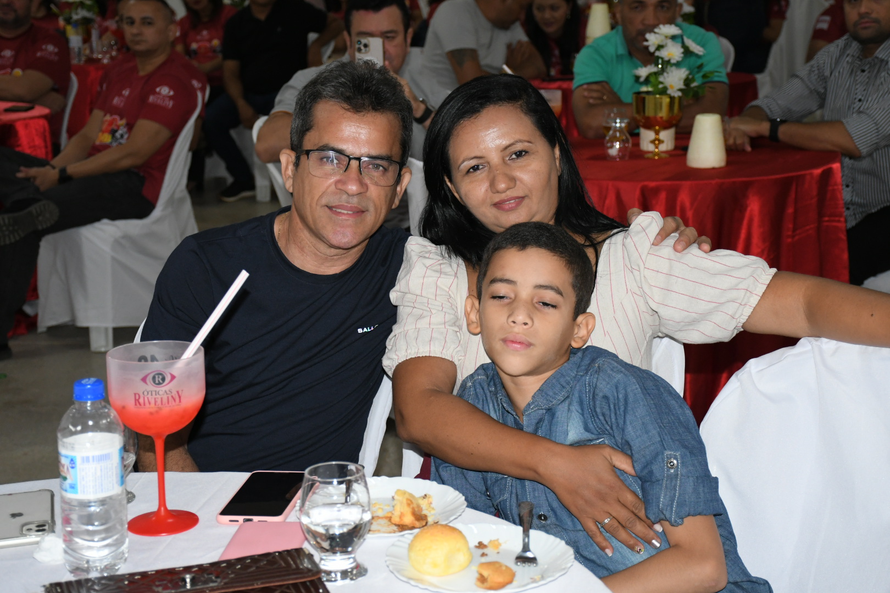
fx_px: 1557
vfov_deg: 21.6
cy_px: 296
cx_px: 445
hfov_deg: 31.9
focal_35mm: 63
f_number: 5
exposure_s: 1/125
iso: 1600
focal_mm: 42
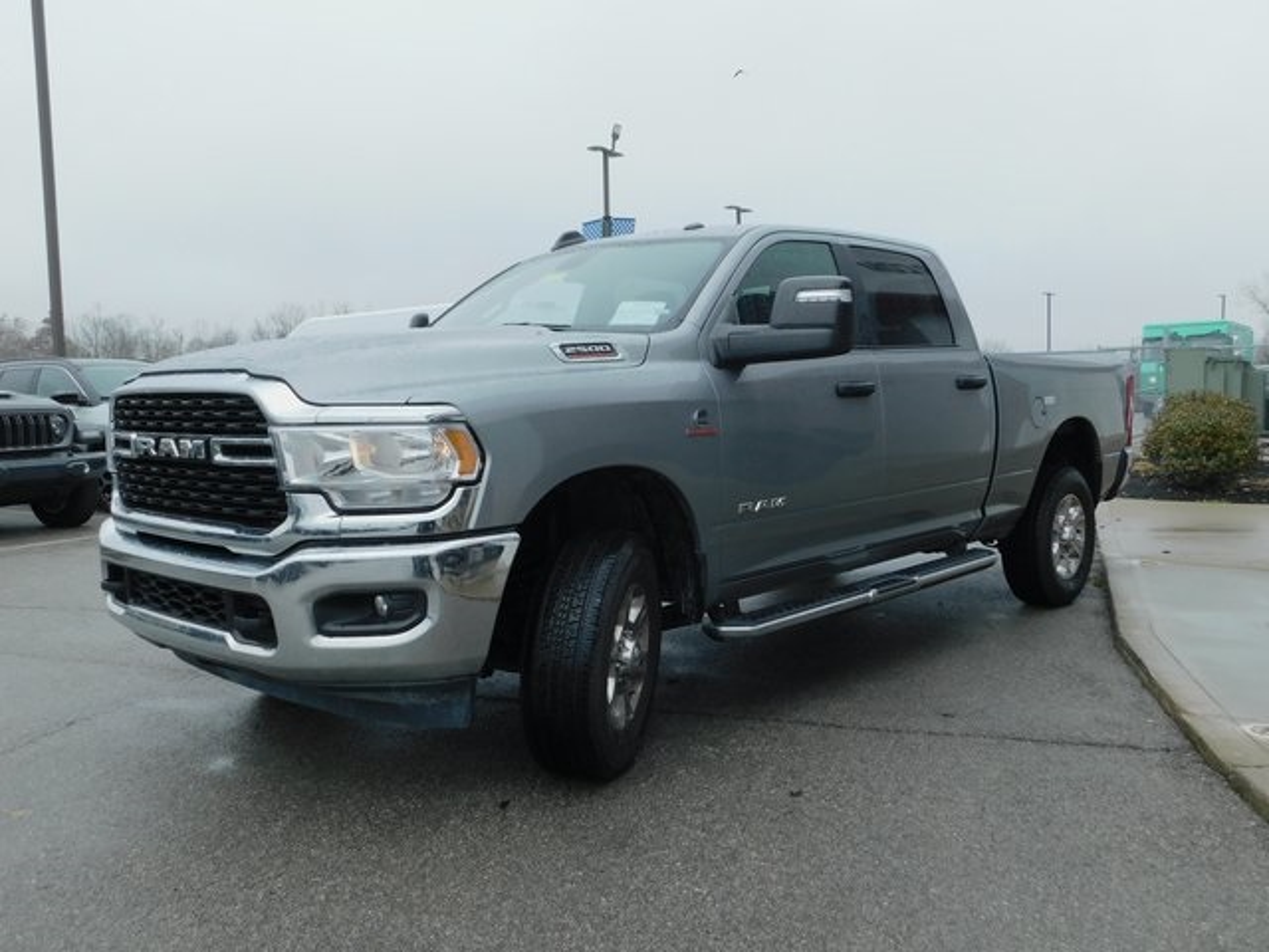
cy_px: 476
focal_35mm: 30
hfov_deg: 60.0
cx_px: 634
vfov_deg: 46.8
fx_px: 1100
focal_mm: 5.3
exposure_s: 1/500
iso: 125
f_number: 3.2
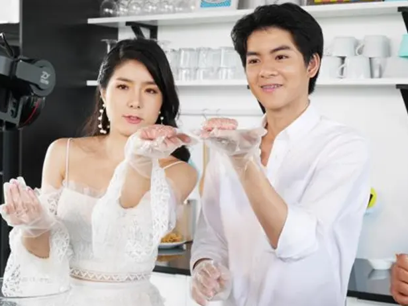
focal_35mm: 81
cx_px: 189
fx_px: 955
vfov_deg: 18.2
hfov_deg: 24.1
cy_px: 145
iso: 250
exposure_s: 1/80
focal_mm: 32
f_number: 5.6
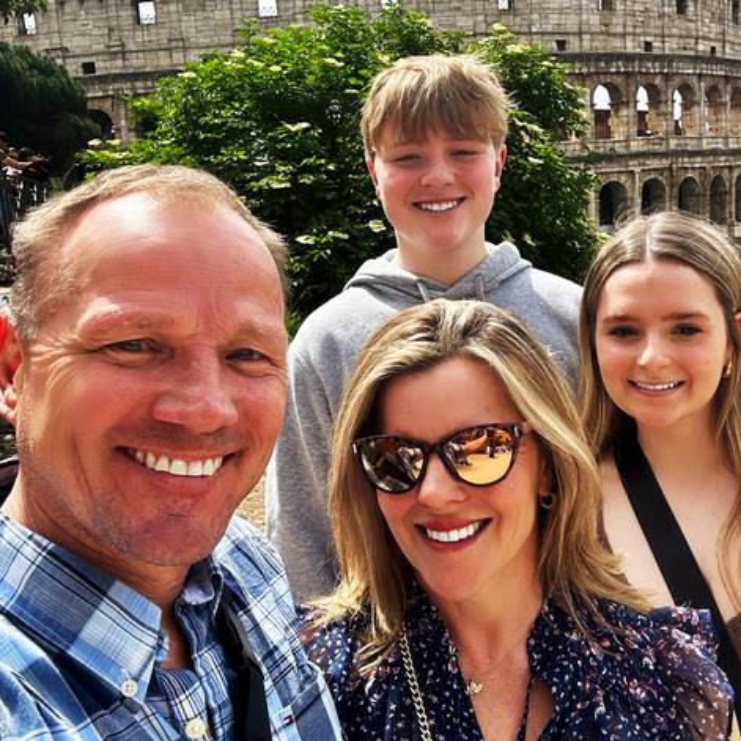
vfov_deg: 45.8
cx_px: 376
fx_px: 872
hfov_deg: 46.0
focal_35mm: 36
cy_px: 302
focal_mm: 2.69
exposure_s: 1/667
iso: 25
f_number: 1.9
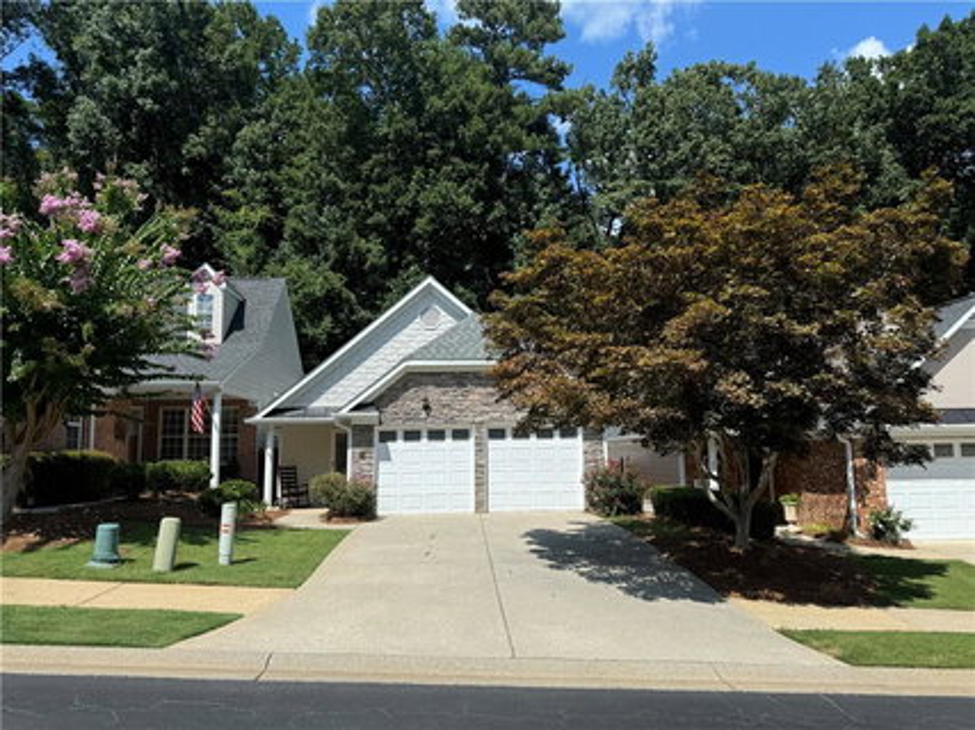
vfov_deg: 56.8
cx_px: 488
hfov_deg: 71.6
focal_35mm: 24
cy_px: 365
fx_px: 676
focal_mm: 6.76
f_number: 1.78
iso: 80
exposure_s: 1/4608
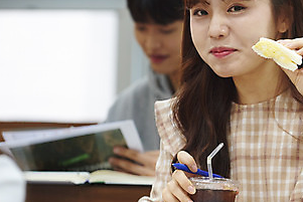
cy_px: 104
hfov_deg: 8.2
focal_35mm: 249
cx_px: 286
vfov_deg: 5.5
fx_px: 2097
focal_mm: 125
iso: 1600
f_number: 3.5
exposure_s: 1/200
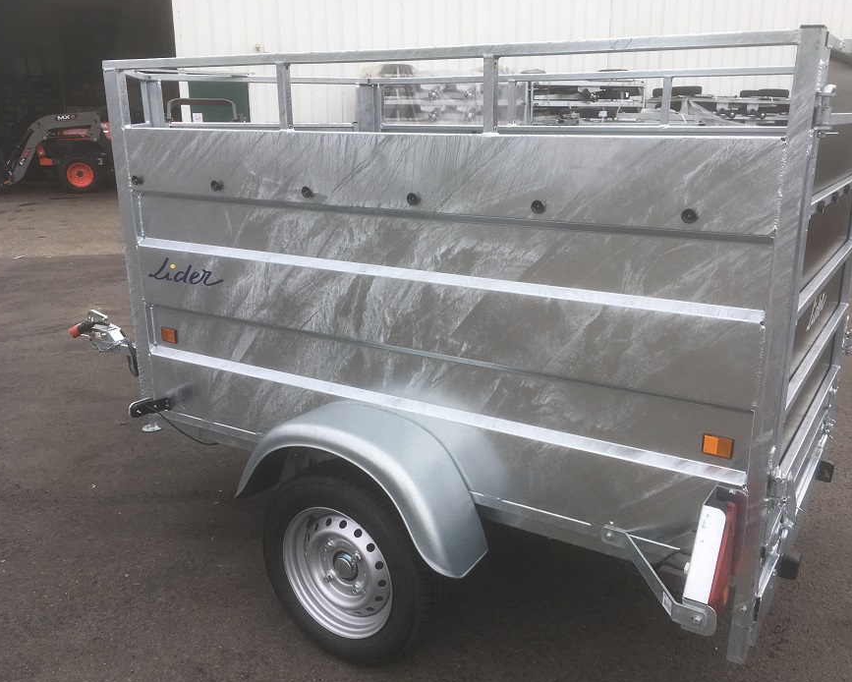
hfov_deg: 57.1
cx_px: 455
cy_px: 345
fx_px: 782
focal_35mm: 31
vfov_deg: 47.1
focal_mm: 4.15
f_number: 2.2
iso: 25
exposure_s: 1/475
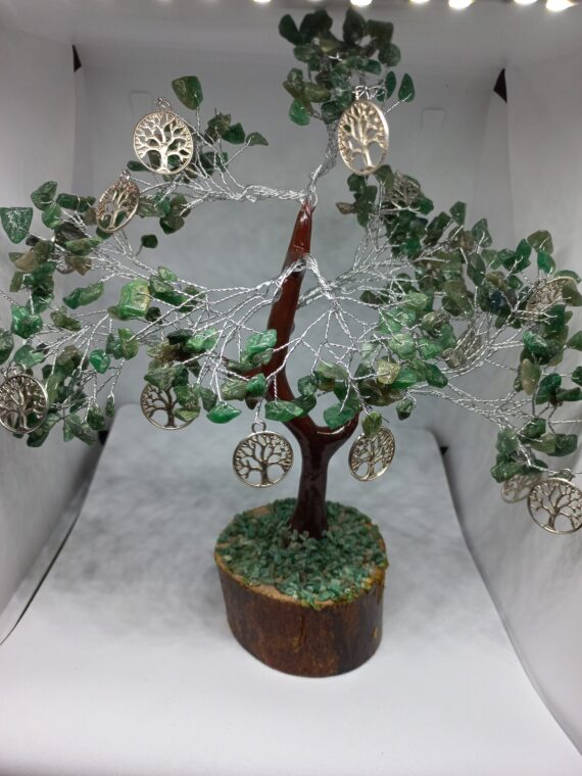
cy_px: 388
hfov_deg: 54.9
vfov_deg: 69.4
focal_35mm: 25
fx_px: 560
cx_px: 291
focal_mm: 4.6
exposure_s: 1/50
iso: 64
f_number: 1.8
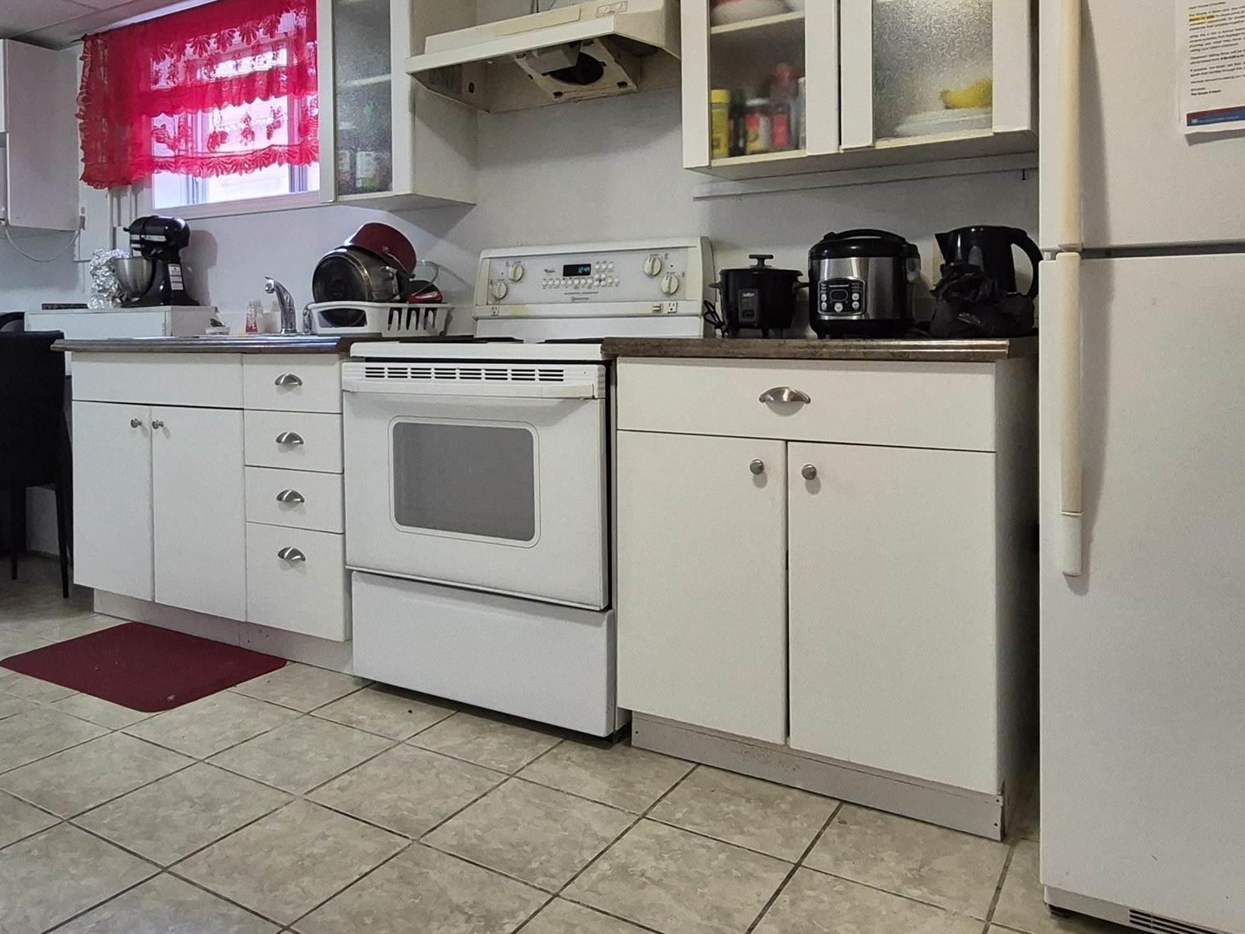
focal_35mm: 26
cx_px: 562
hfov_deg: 67.1
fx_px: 935
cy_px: 324
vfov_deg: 52.2
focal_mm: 1.74
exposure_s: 1/60
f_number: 2.2
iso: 500
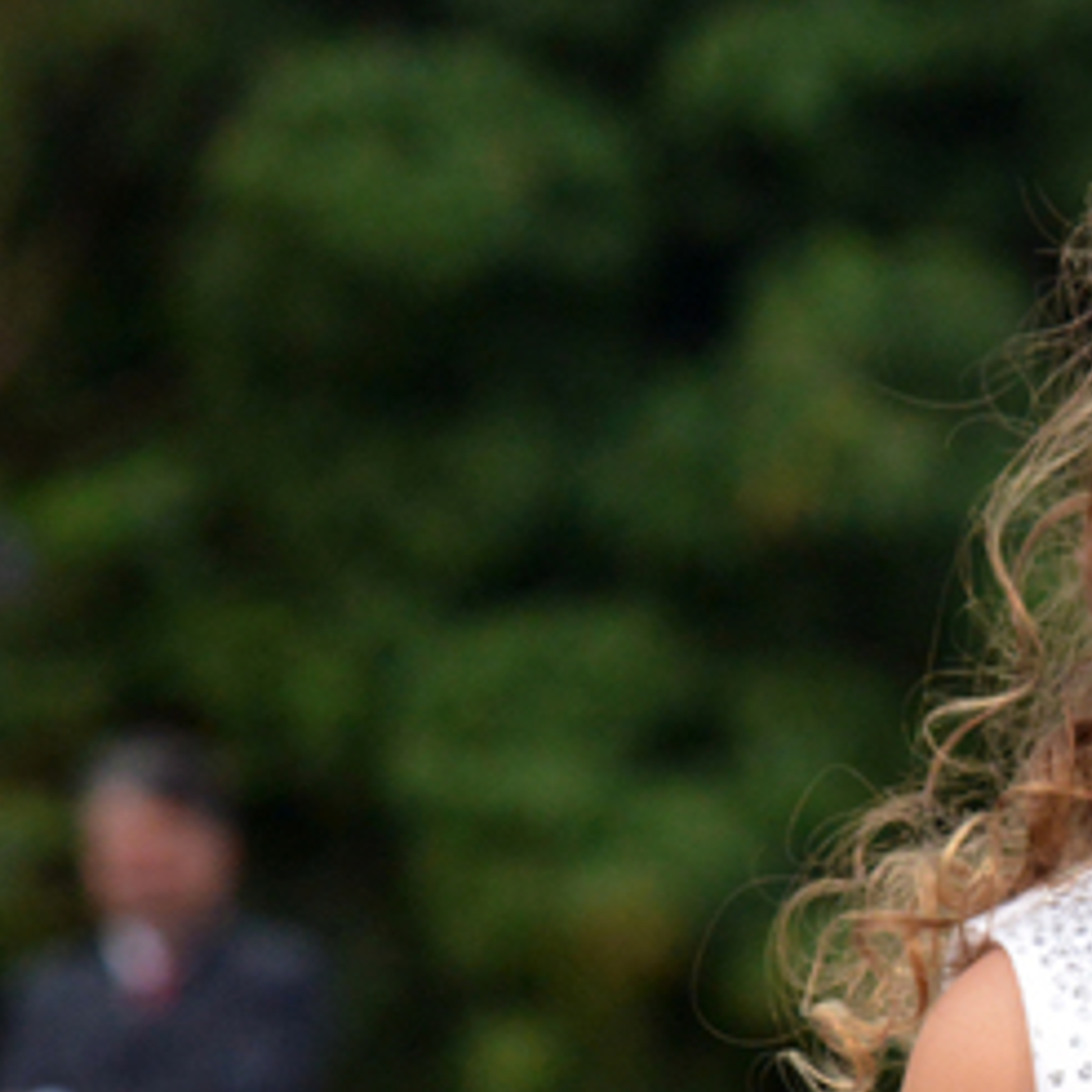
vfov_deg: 4.0
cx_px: 1381
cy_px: 943
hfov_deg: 4.0
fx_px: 15525
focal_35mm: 435
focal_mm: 105
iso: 2200
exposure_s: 1/250
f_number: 6.3
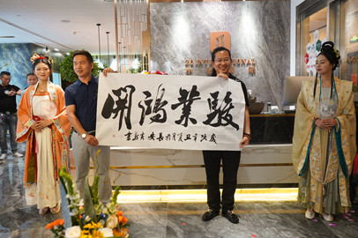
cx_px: 177
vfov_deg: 44.9
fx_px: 288
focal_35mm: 29
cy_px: 117
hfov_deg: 63.7
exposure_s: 1/50
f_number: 4
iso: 1000
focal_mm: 28
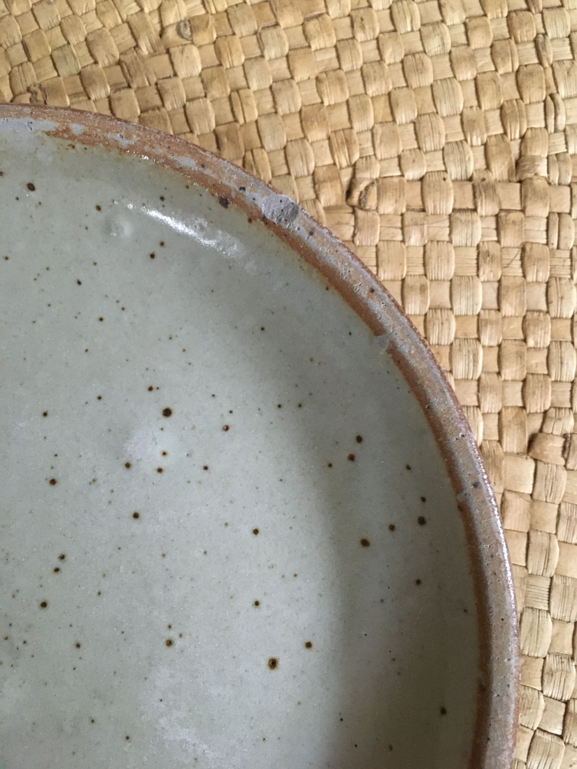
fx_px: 645
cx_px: 288
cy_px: 384
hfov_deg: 48.2
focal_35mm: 29
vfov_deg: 61.7
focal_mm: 4.15
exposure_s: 1/25
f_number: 2.2
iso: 200
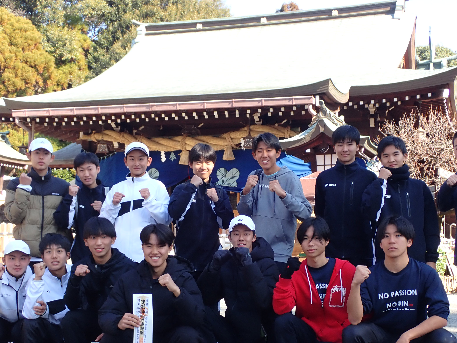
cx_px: 250
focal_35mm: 56
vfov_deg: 26.0
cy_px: 214
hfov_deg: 34.3
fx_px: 739
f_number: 4
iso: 100
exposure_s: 1/125
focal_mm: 7.84
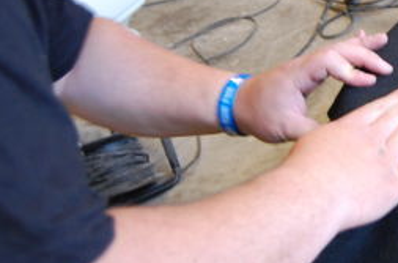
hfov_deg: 24.5
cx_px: 466
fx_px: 838
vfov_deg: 17.7
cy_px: 49
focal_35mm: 76
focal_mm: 20
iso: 800
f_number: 3.8
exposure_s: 1/20
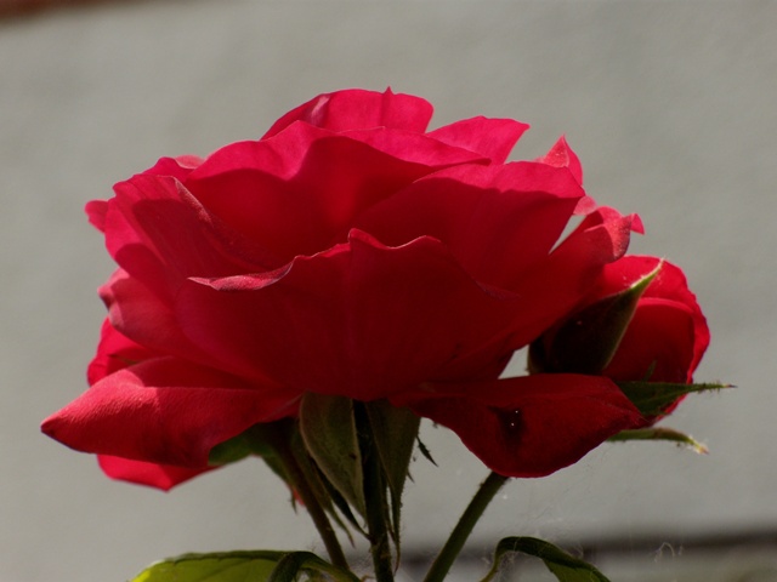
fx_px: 4040
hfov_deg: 11.0
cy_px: 291
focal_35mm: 180
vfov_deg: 8.2
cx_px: 388
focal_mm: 32
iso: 100
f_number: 4.5
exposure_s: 1/500
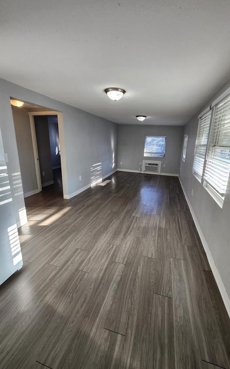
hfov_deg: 78.4
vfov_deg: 105.3
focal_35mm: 14
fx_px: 140
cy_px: 182
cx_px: 127
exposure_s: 1/60
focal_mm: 1.74
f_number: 2.2
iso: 50
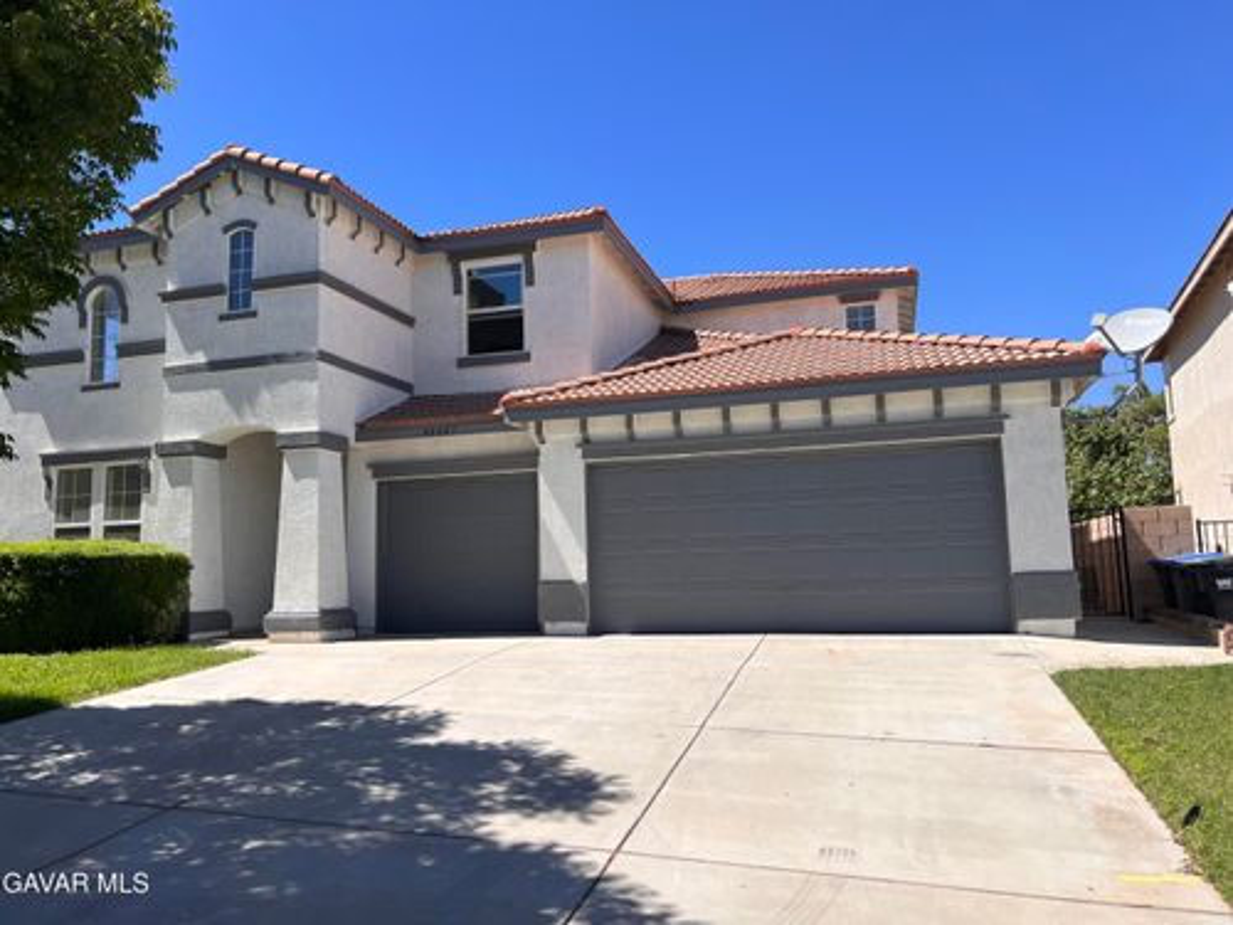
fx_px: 926
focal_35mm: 26
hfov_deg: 67.3
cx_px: 616
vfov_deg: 53.1
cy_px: 462
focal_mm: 5.7
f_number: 1.5
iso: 50
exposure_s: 1/4630
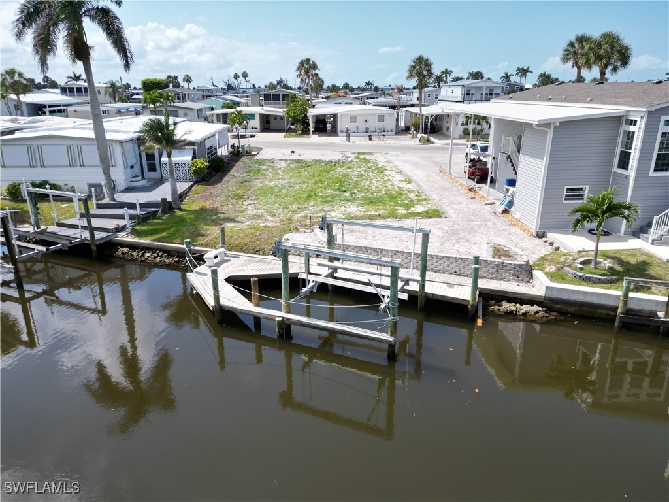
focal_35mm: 24
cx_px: 334
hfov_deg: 71.6
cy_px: 251
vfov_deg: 56.8
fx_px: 464
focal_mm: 6.72
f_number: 1.7
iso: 120
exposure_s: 1/2500
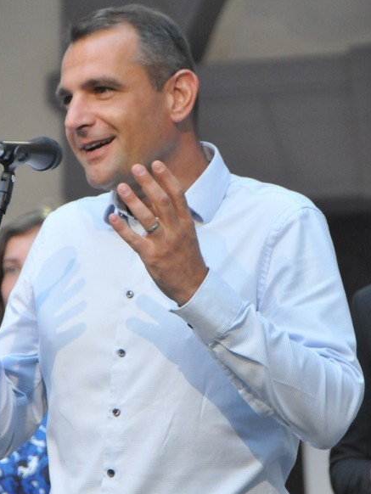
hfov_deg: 3.7
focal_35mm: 398
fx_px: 5683
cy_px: 273
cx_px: 134
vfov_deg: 5.0
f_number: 5.6
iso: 1600
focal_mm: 150
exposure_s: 1/125
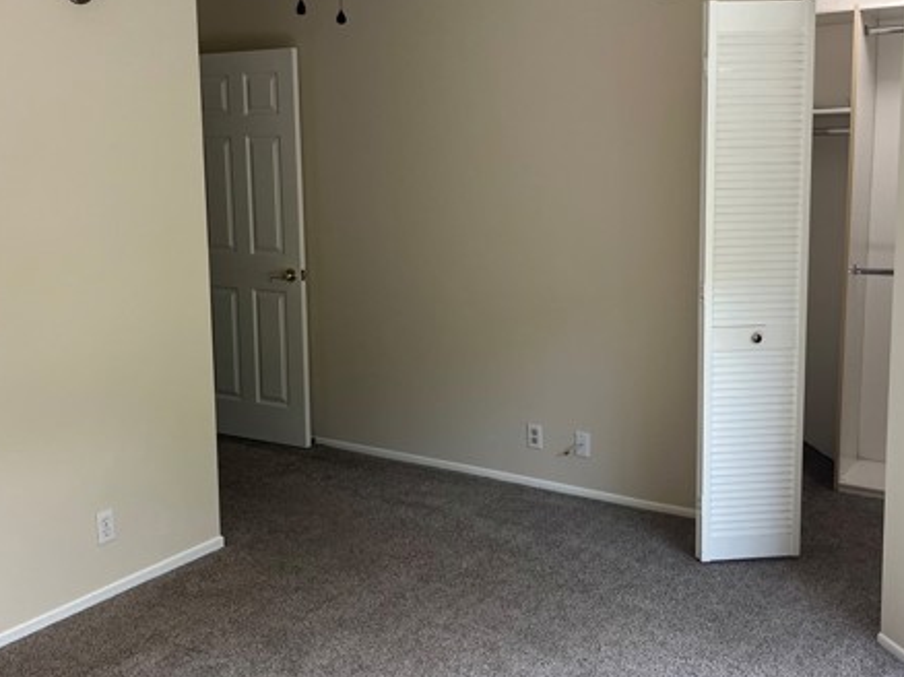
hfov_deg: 49.0
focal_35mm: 38
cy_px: 287
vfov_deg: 37.6
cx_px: 435
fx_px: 992
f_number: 1.6
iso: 80
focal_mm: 5.1
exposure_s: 1/120
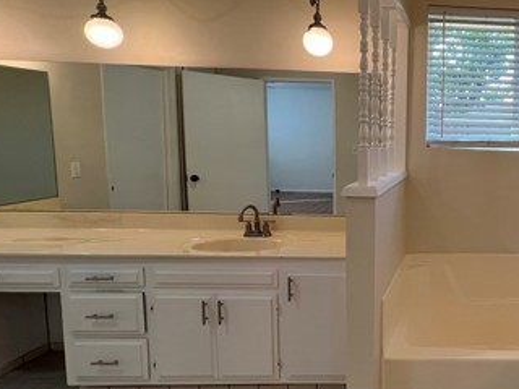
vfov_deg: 53.0
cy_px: 180
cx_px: 496
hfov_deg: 55.2
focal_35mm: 26
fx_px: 390
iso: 64
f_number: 1.8
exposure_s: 1/120
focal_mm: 1.57
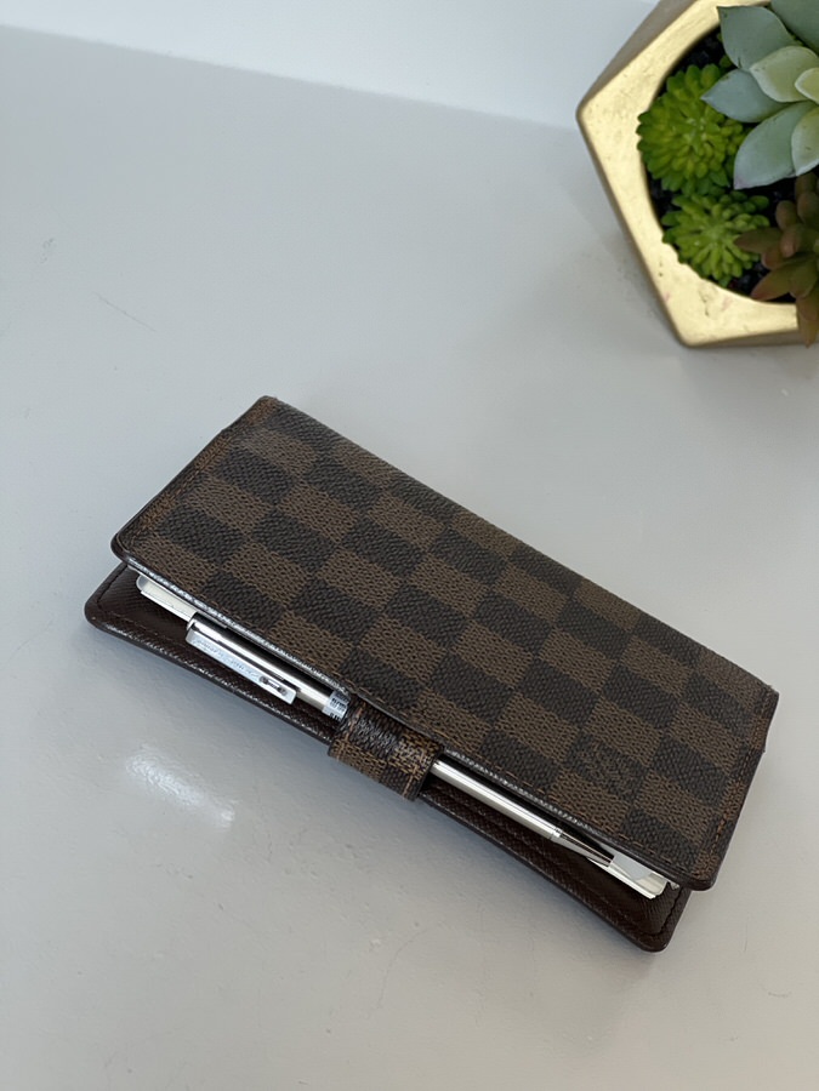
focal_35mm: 77
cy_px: 546
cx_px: 410
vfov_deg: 25.3
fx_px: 2429
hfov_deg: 19.1
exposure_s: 1/121
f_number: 2.8
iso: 160
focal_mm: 9
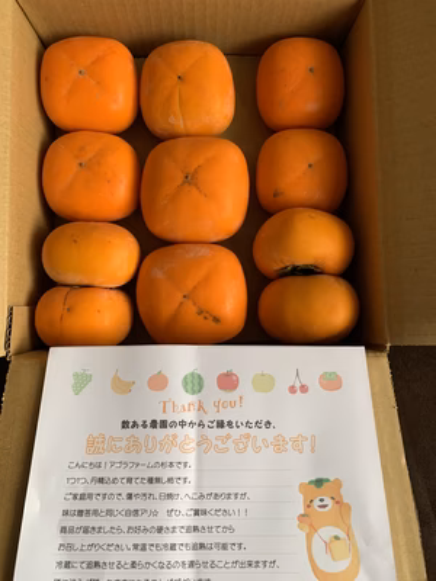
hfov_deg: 53.1
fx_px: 437
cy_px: 290
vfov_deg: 67.3
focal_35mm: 26
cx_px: 218
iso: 250
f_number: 1.8
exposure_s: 1/60
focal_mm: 4.25
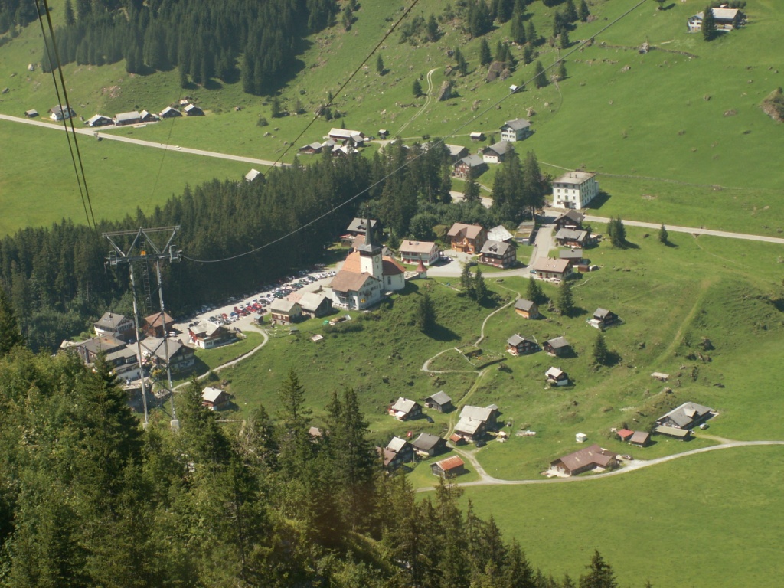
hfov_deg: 18.7
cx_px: 392
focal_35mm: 105
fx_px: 2378
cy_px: 294
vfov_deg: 14.1
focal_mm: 17.13
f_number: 5
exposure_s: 1/125
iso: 50
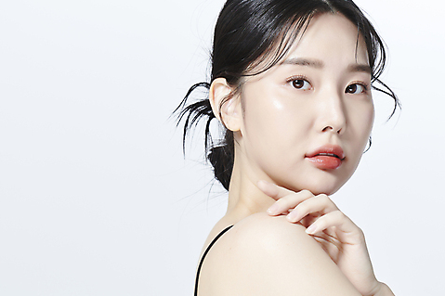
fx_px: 2014
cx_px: 235
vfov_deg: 8.4
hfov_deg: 12.6
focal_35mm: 163
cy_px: 128
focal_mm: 130
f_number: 11
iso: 64
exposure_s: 1/125
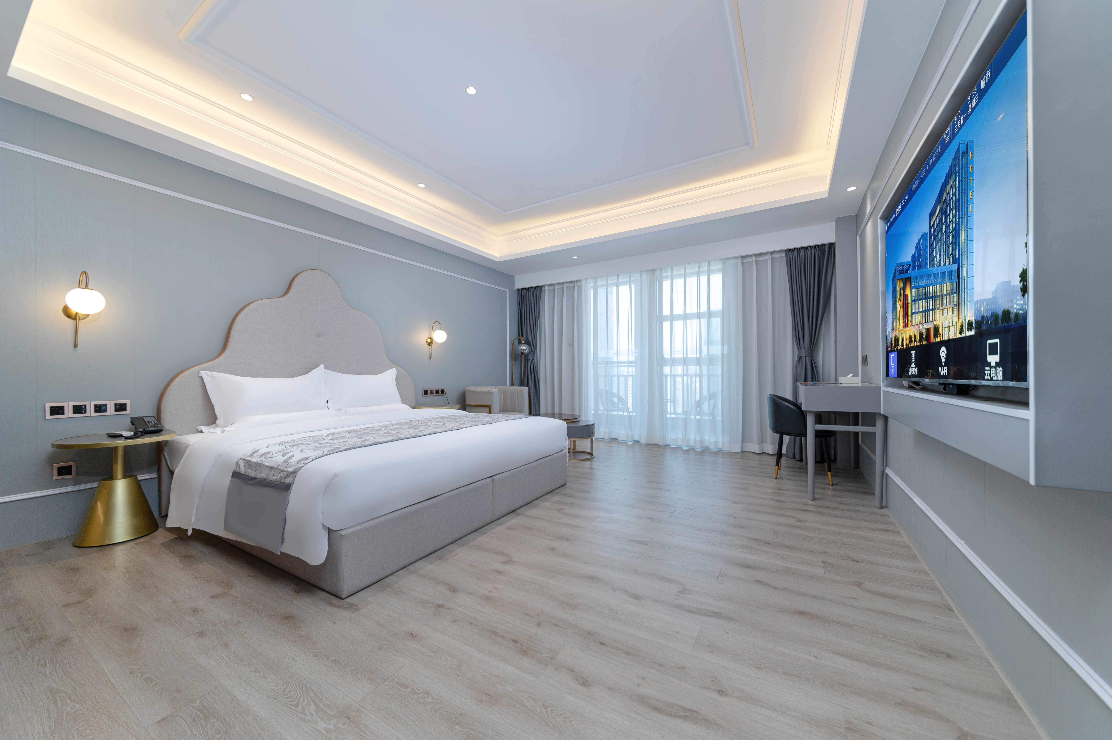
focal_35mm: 12
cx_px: 556
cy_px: 370
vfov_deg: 89.9
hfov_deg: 112.7
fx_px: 370
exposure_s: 1/40
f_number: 9
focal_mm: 12
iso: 250
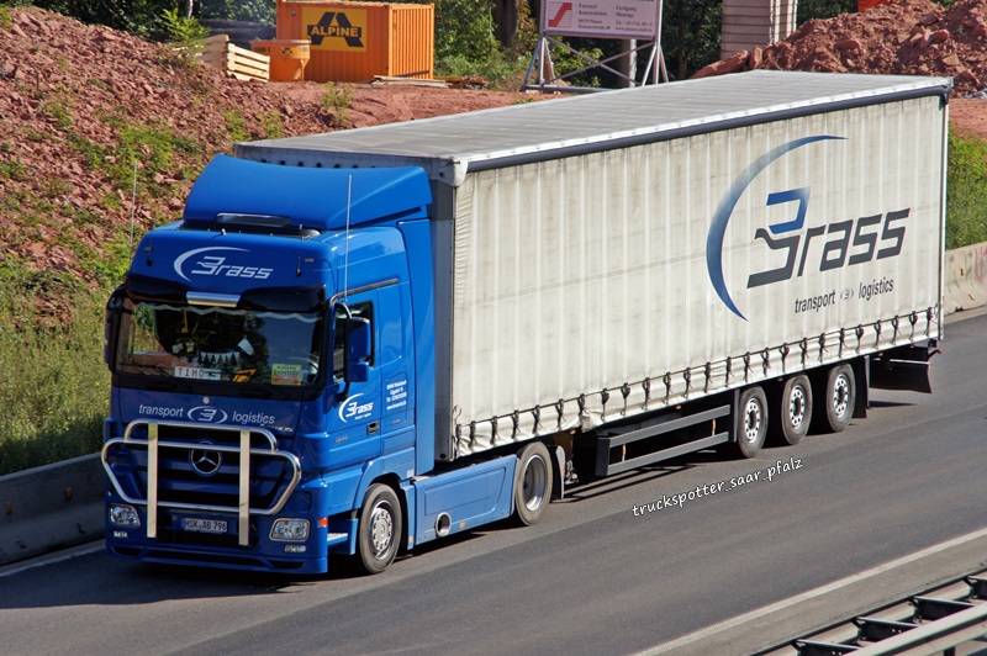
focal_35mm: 225
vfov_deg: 6.1
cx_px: 494
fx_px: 6164
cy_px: 328
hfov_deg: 9.2
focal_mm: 150
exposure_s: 1/500
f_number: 9
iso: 200
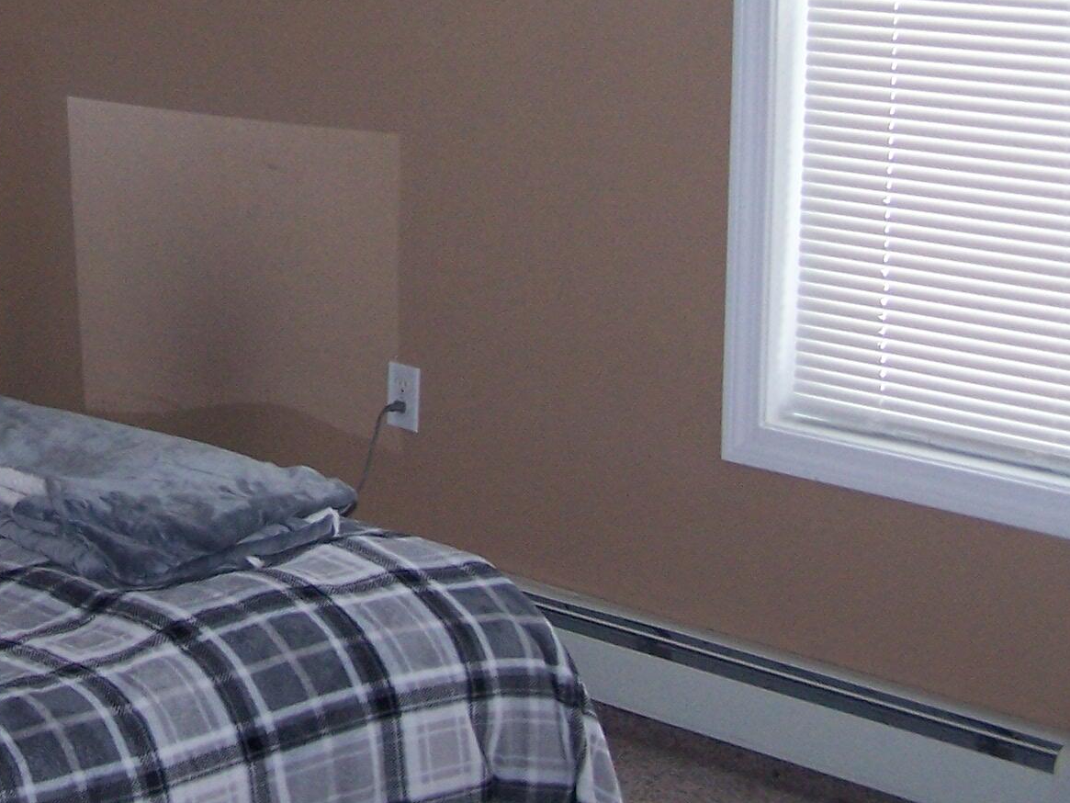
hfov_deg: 22.6
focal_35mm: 84
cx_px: 52
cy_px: 90
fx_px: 2597
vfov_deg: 17.3
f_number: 2.8
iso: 140
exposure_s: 1/60
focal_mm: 6.3
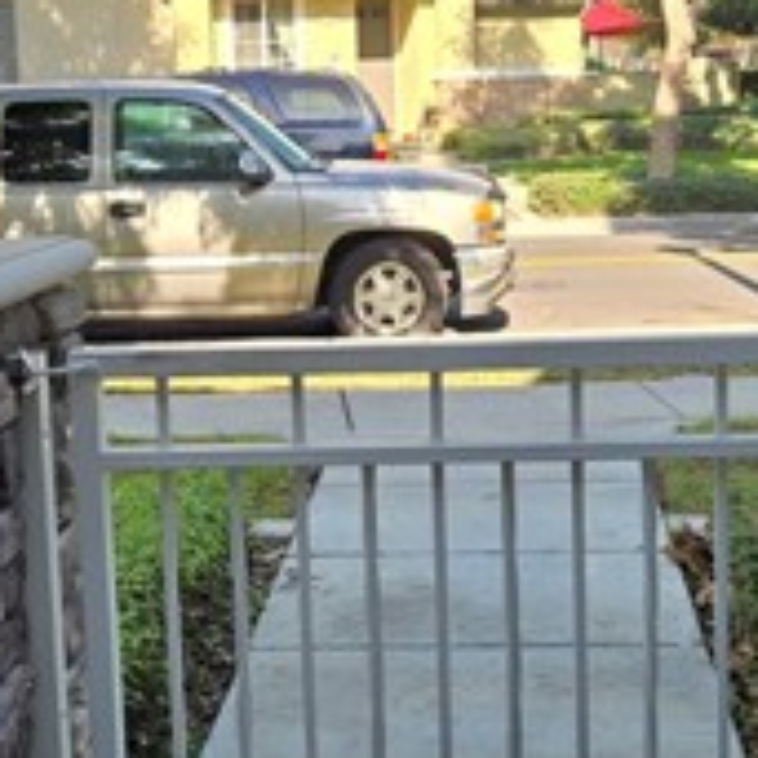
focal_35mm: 76
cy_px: 443
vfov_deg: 22.7
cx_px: 359
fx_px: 1883
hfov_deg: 22.8
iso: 25
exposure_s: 1/677
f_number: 1.8
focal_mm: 5.4
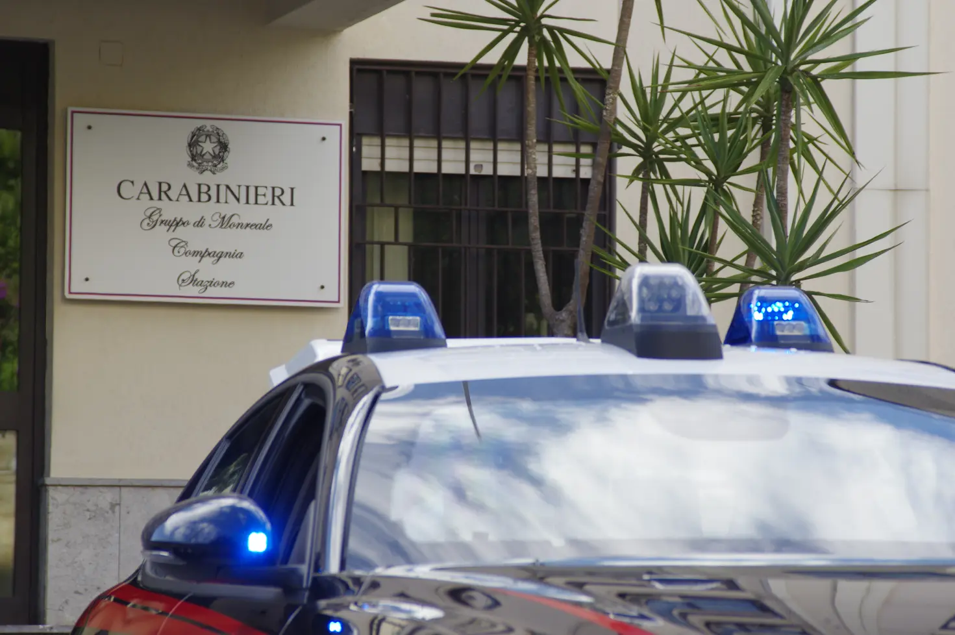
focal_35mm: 222
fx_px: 5884
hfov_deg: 9.3
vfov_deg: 6.2
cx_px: 478
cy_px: 318
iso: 400
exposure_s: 1/200
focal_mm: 148
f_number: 10
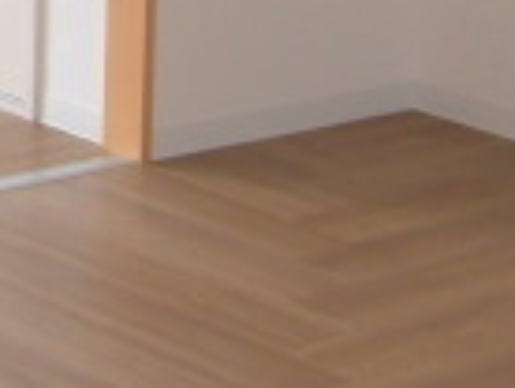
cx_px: -250
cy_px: -175
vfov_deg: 8.3
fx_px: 2623
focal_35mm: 176
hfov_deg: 10.8
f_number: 2.8
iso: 100
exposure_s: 1/80
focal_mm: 7.9
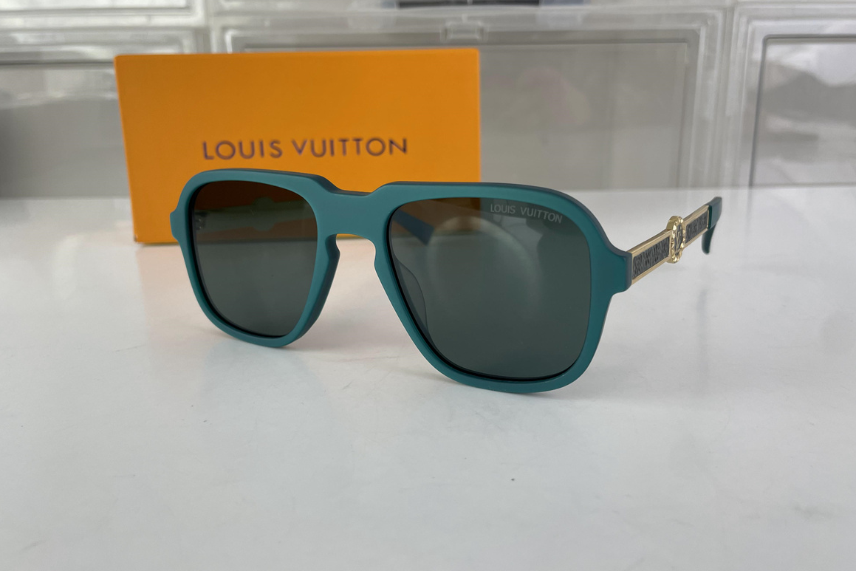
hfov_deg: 65.5
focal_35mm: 28
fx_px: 666
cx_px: 429
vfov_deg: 46.4
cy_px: 265
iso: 32
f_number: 1.6
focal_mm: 4.2
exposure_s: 1/224
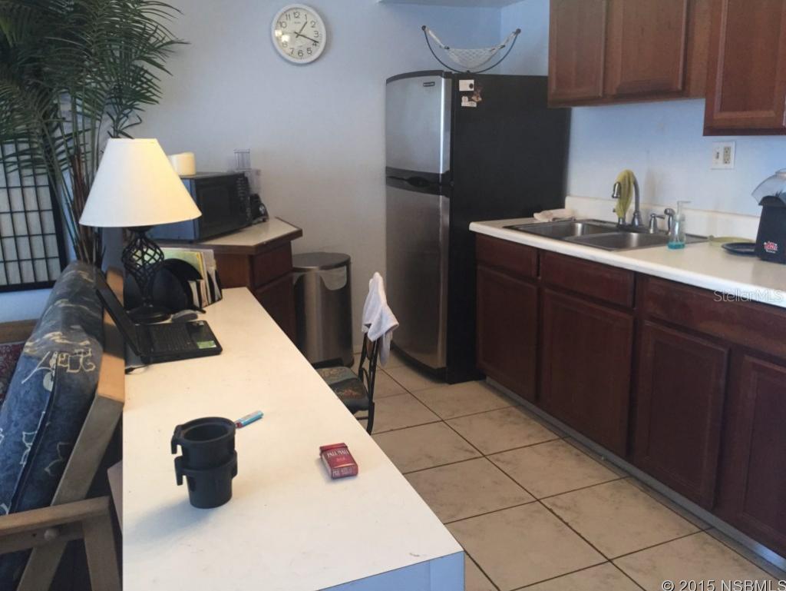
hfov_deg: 61.6
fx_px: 659
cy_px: 296
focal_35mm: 29
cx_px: 393
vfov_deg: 48.3
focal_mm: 4.15
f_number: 2.2
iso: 250
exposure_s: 1/20
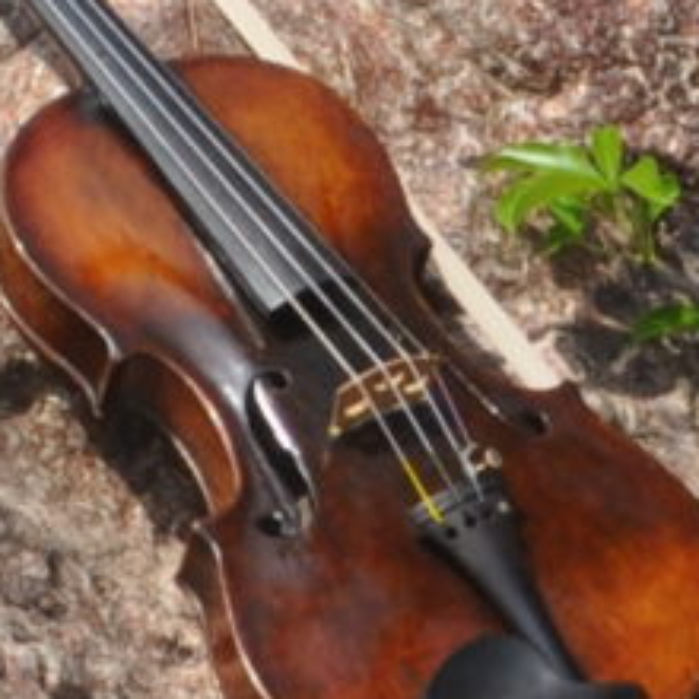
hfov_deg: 6.6
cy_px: 229
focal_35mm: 267
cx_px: 502
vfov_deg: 6.6
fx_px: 6100
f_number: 10
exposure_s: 1/400
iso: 200
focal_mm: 18
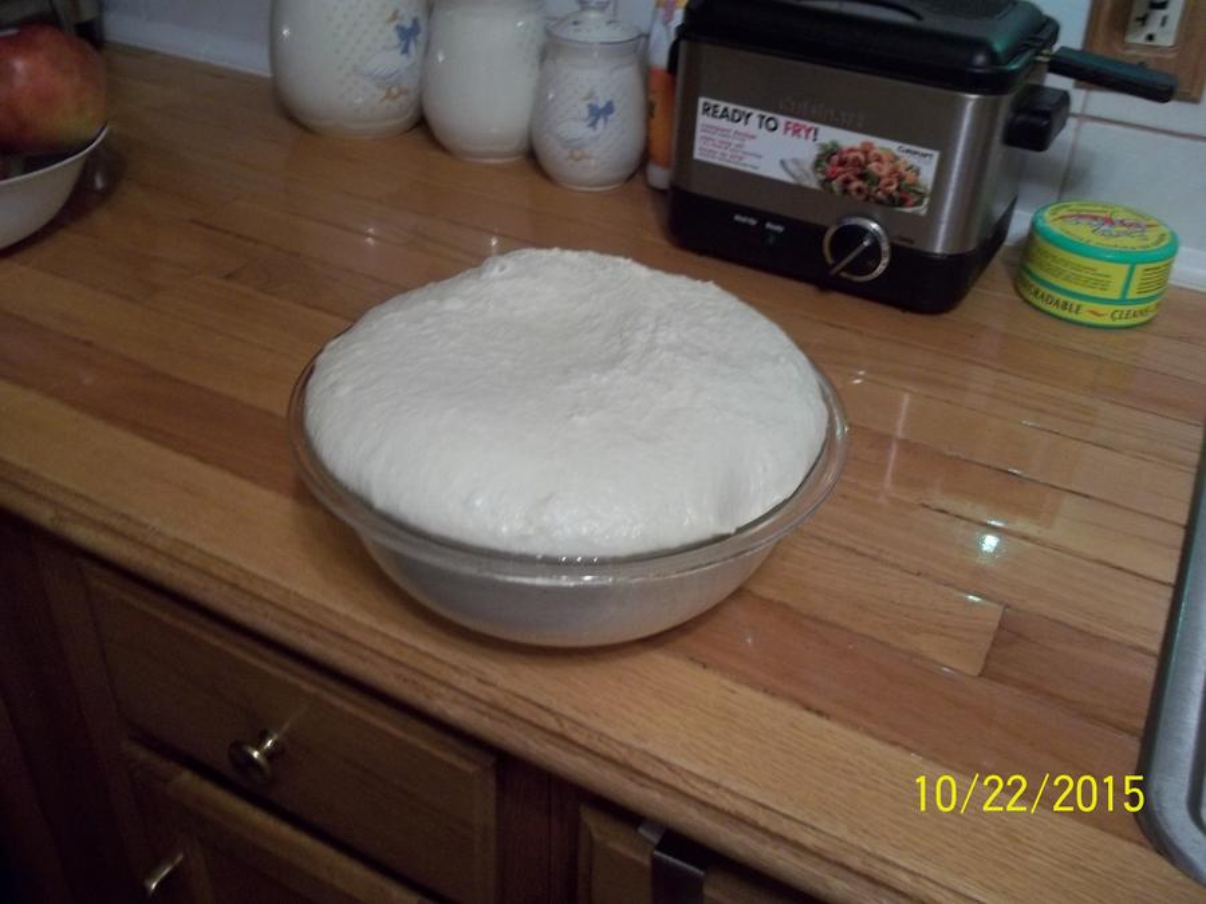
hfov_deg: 56.8
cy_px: 452
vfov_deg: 44.2
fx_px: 1115
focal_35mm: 32
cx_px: 603
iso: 160
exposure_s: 1/20
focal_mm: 5.7
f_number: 2.9
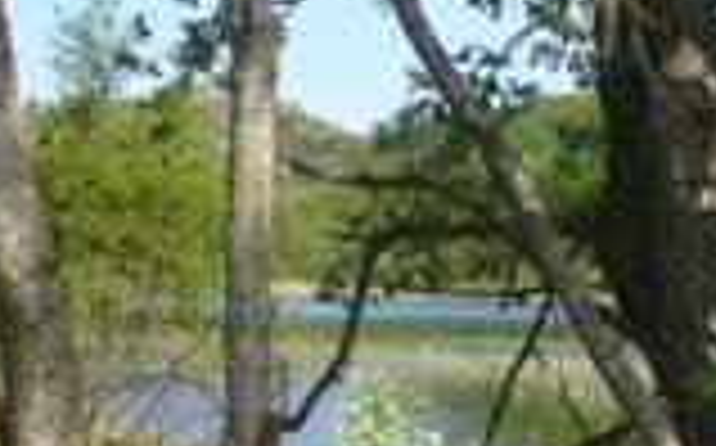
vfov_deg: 13.6
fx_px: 1832
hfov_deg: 22.0
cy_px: 498
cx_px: 513
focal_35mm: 94
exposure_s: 1/160
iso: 64
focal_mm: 6.1
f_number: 5.6
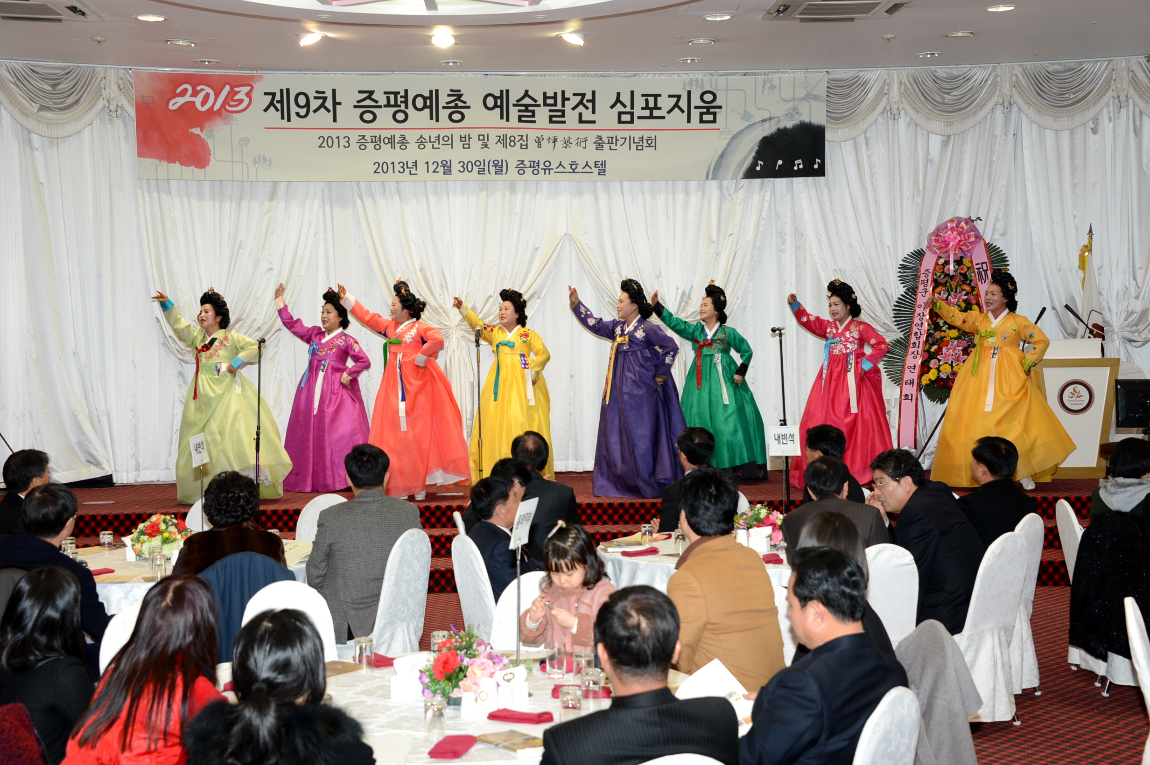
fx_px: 1788
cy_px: 382
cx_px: 575
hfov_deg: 35.7
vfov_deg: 24.2
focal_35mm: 56
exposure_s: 1/60
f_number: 7.1
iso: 800
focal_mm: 56
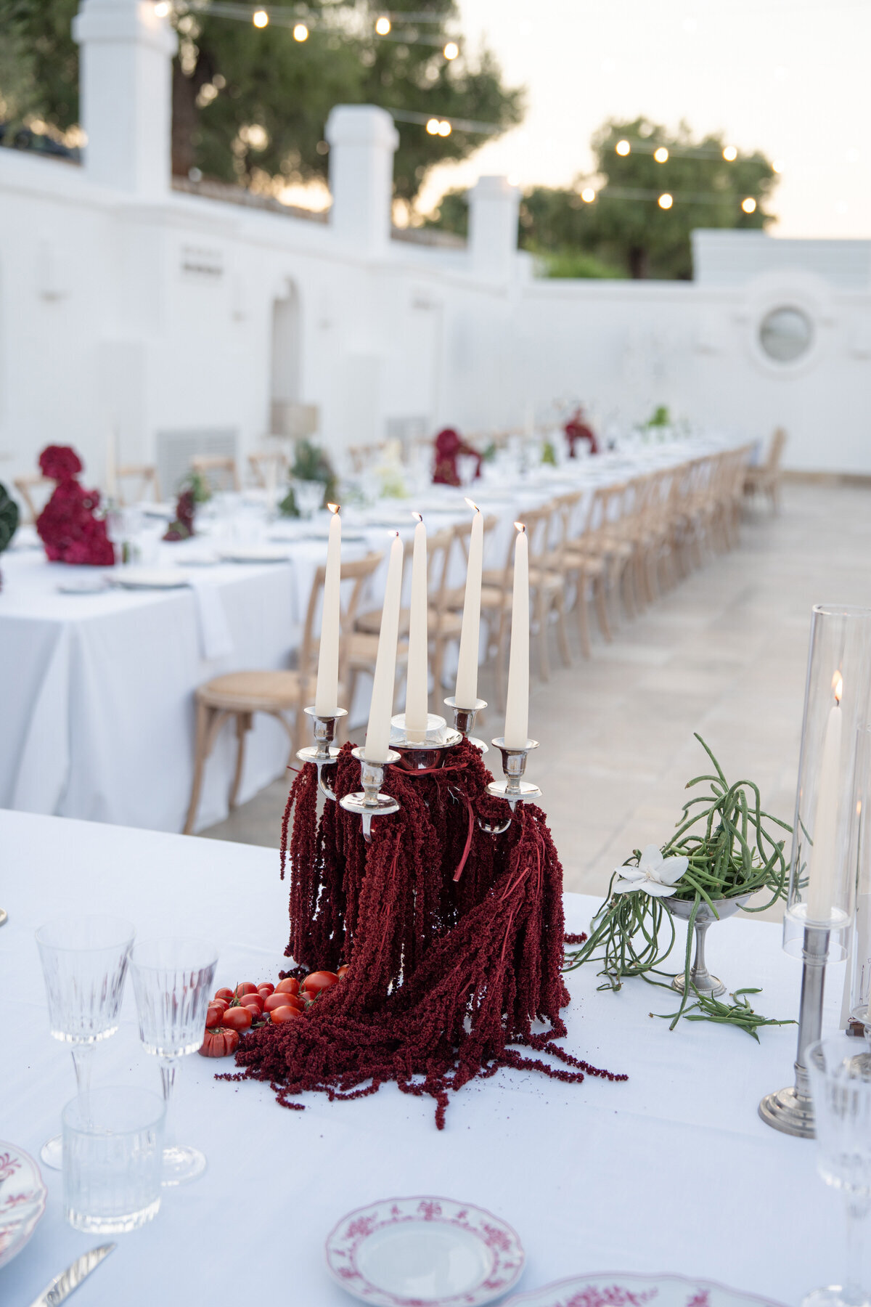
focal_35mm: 43
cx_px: 436
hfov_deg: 31.2
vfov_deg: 45.4
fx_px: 1560
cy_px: 654
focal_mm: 43
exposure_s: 1/250
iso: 125
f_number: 2.8
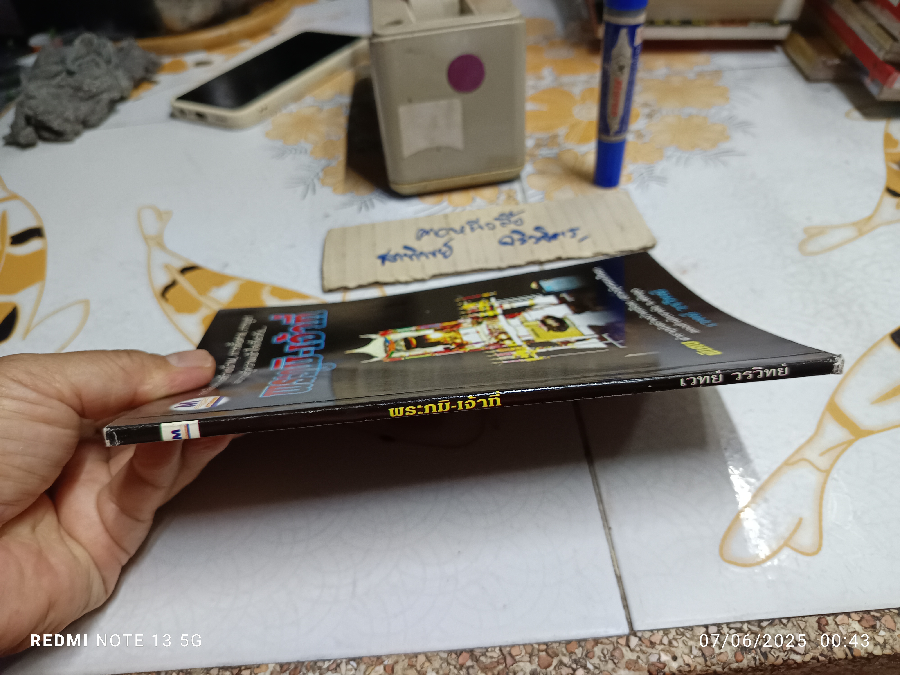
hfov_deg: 71.6
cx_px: 450
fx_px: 624
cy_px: 338
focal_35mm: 24
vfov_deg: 56.8
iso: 946
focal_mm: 5.31
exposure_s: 1/25
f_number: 1.7
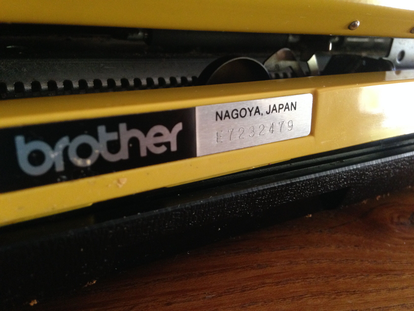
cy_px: 156
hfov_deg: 55.4
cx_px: 207
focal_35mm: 33
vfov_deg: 42.9
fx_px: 395
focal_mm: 4.12
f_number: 2.4
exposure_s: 1/20
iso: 400
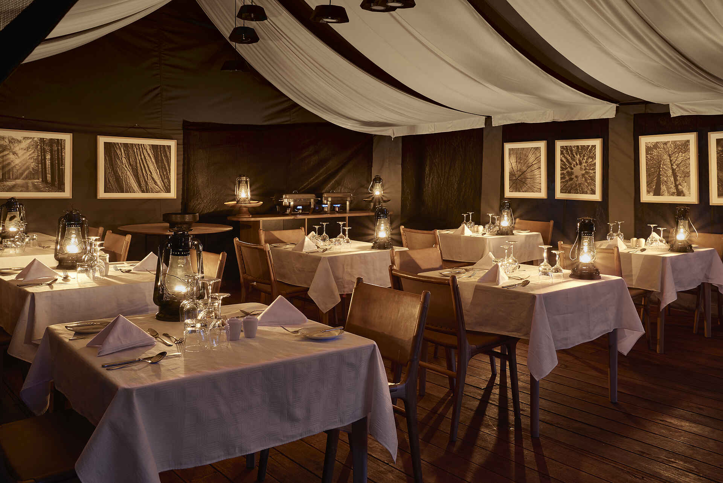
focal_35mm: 32
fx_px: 643
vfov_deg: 41.2
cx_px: 362
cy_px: 242
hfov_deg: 58.7
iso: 100
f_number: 11
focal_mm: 32
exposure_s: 15
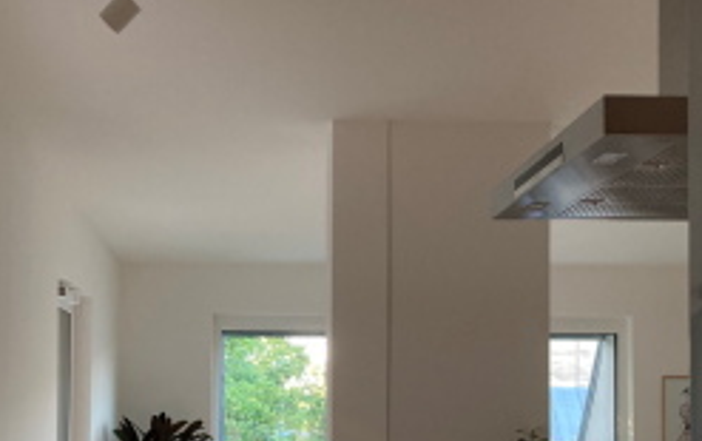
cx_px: 273
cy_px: 390
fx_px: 1034
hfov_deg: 37.3
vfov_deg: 23.5
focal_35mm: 54
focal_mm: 3.99
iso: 100
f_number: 1.8
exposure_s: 1/50
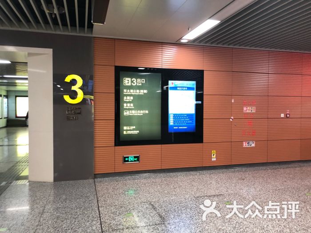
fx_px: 261
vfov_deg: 48.2
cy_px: 116
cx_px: 156
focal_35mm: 29
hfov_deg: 61.7
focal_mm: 3.99
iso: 64
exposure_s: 1/17
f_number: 1.8
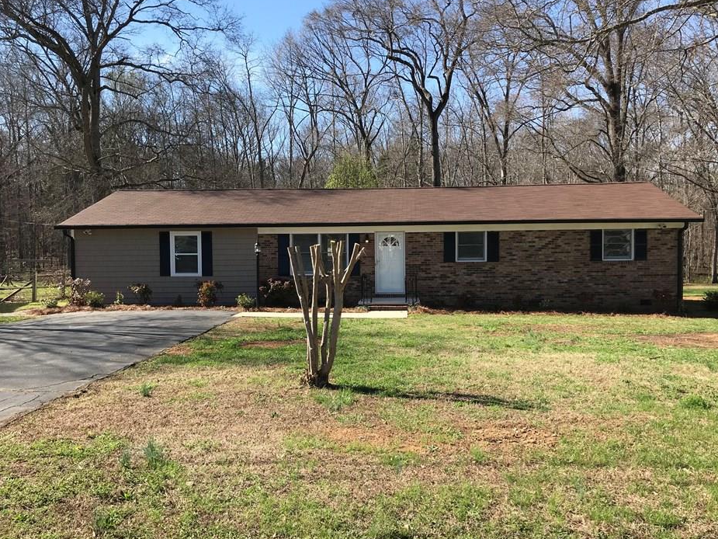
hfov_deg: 58.3
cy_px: 274
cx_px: 371
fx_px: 643
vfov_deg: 45.4
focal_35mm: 31
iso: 20
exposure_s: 1/1088
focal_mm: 3.99
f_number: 1.8
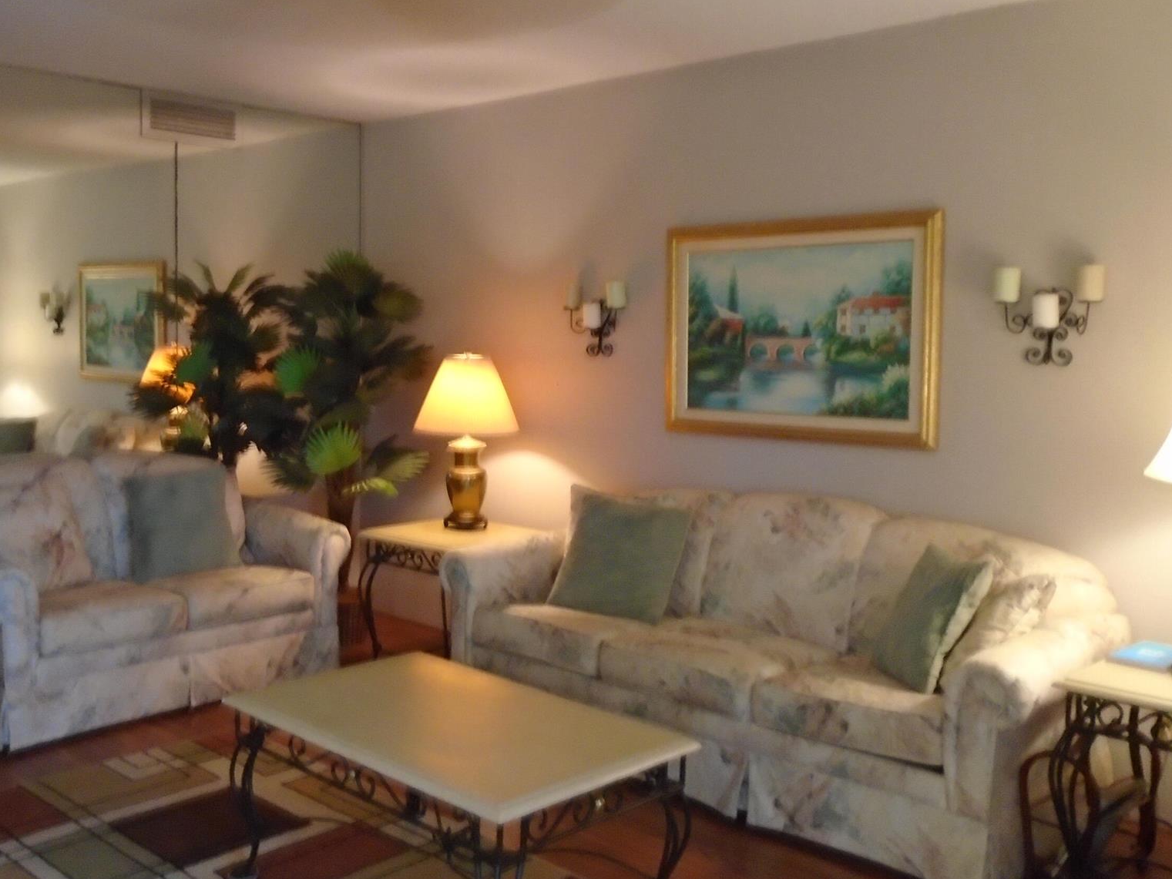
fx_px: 1185
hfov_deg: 52.3
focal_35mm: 35
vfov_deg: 40.7
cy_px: 428
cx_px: 479
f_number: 3.2
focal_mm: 4.6
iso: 400
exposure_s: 1/10
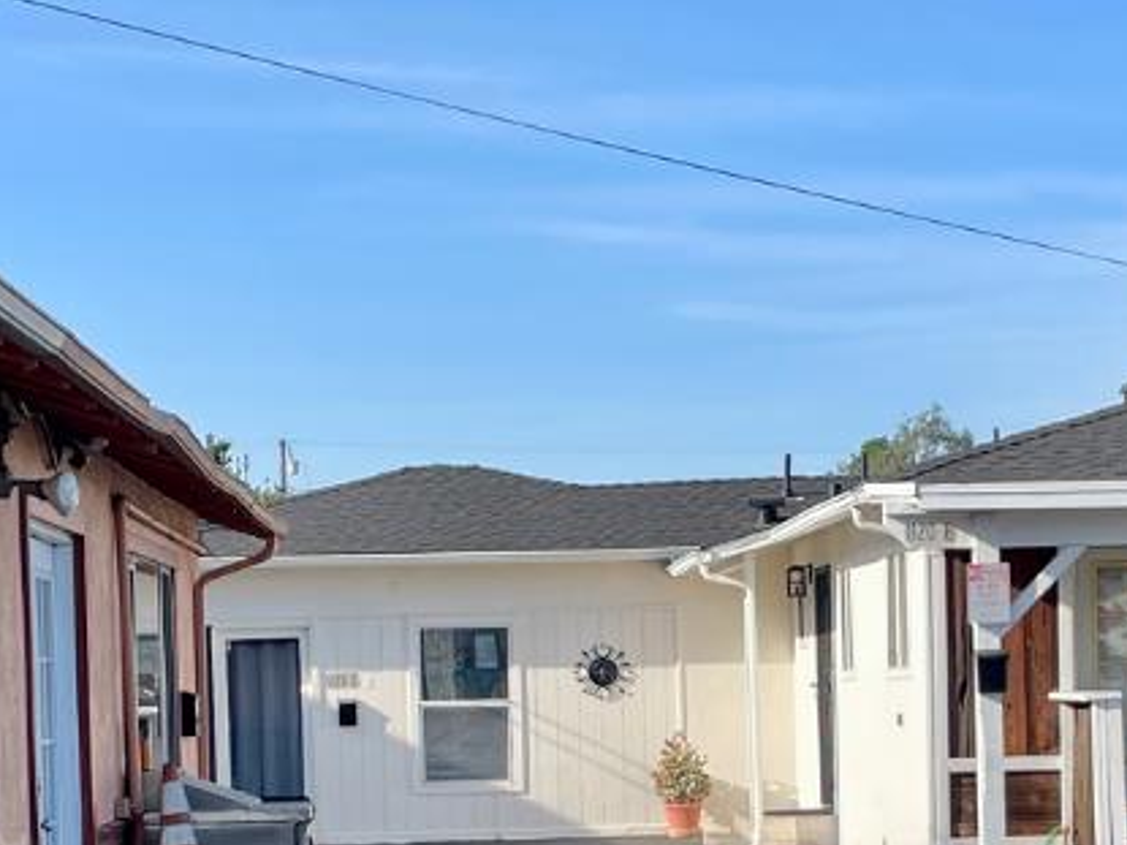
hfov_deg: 20.8
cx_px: 725
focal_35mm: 94
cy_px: 787
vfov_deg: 15.5
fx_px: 3059
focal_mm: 4.2
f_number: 1.6
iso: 32
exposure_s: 1/2132
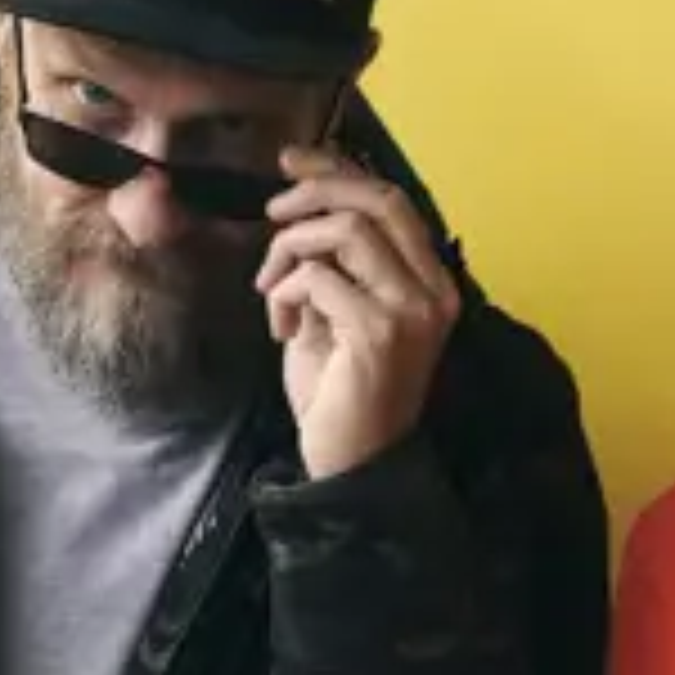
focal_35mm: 281
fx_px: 6199
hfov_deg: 6.2
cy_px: 850
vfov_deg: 6.2
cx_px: 778
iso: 400
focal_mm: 50
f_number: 4
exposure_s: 1/125
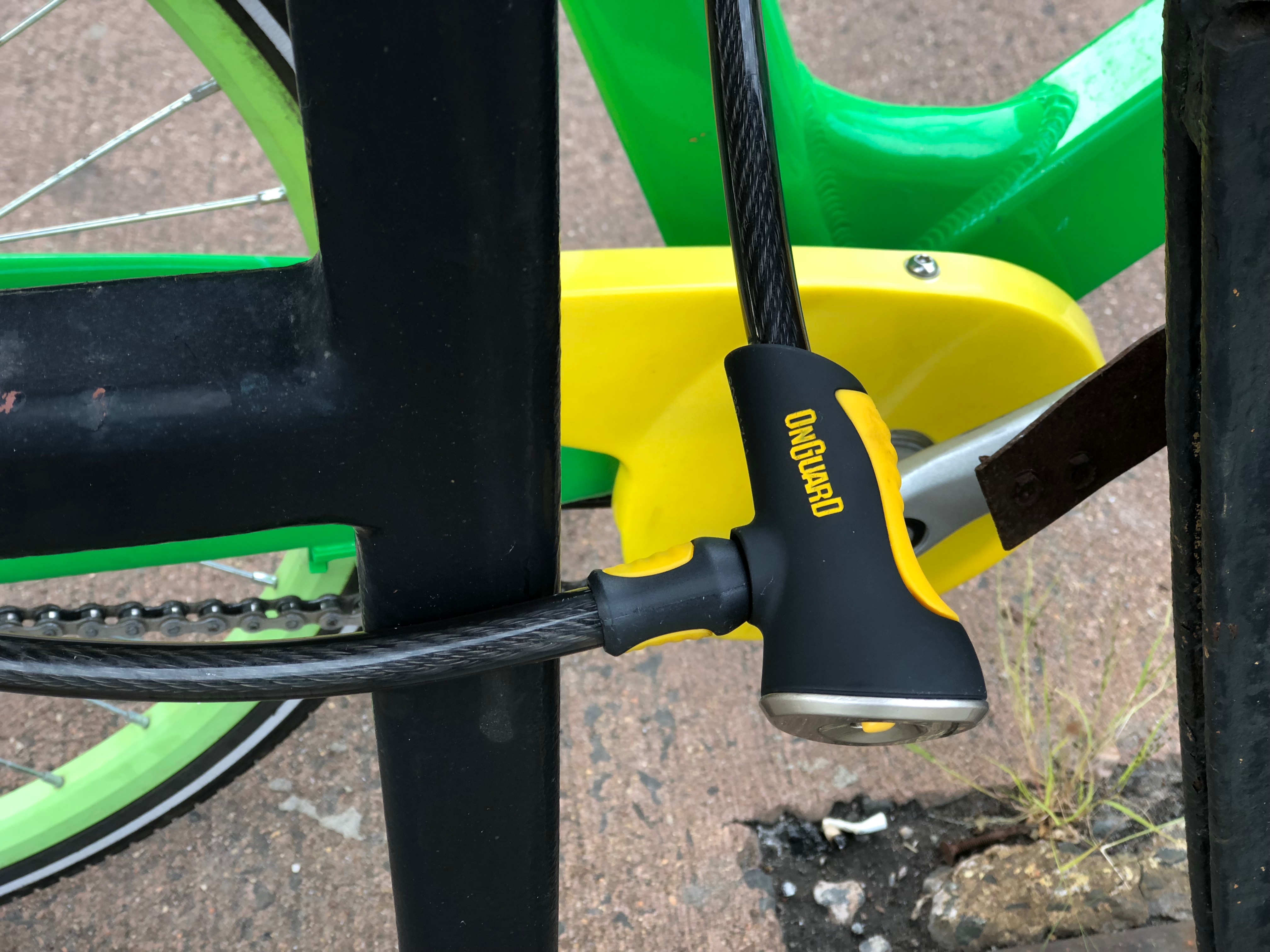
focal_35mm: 57
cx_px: 635
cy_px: 476
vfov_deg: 25.7
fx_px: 2091
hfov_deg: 33.8
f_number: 2.8
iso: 20
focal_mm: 6.6
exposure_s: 1/40
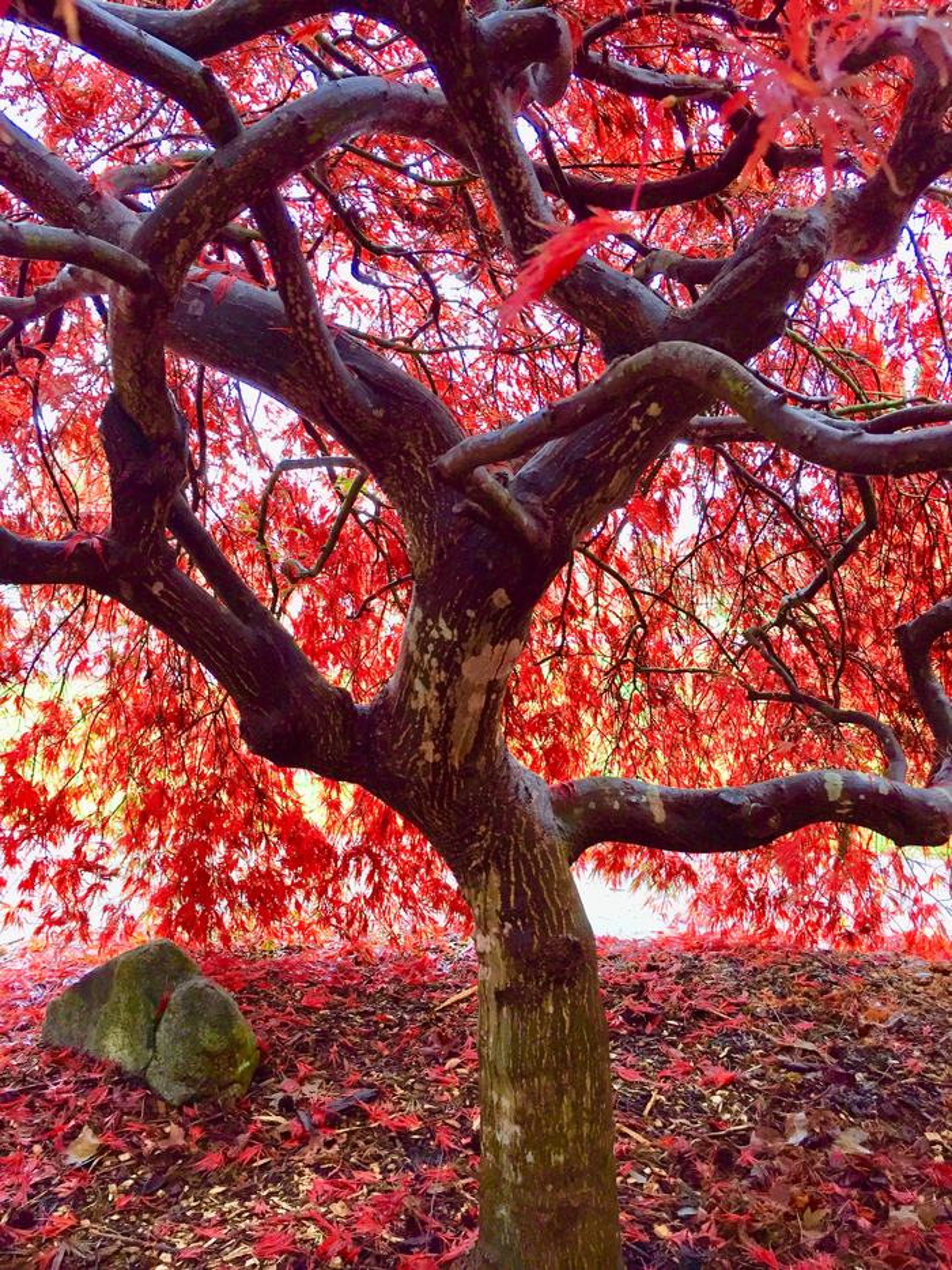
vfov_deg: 61.7
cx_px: 476
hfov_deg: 48.2
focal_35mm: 29
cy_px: 635
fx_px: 1063
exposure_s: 1/30
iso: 40
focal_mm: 4.15
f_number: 2.2
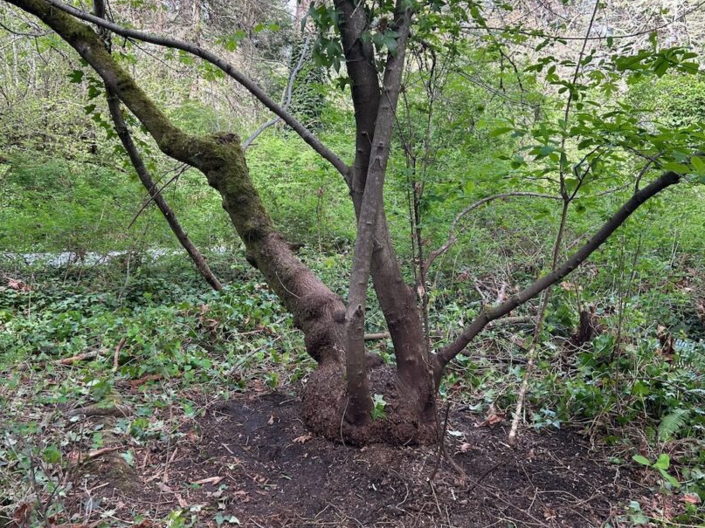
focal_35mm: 33
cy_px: 255
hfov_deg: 55.3
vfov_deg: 42.9
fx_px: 672
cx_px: 328
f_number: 1.5
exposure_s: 1/142
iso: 50
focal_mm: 5.7
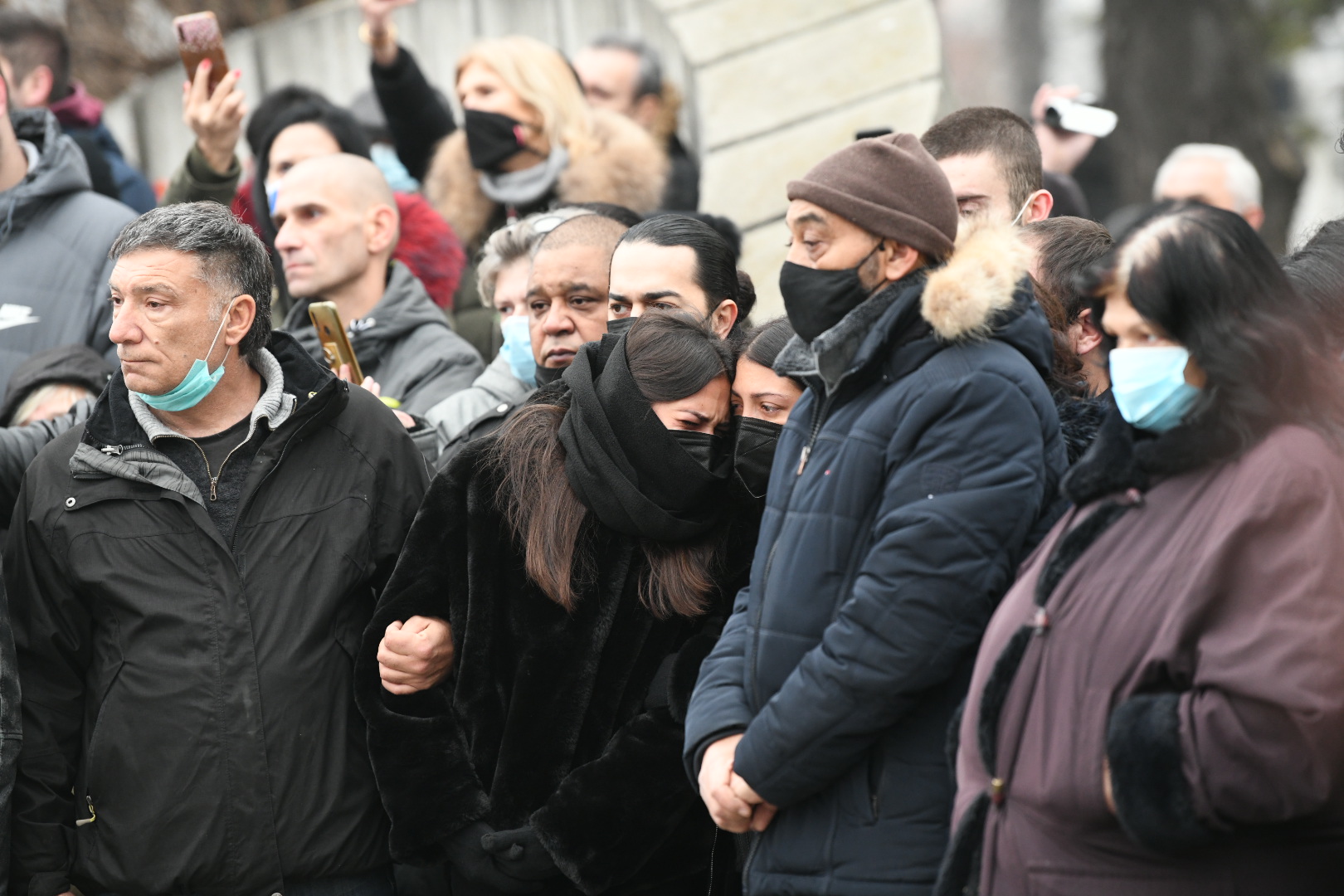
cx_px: 672
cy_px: 448
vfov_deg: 6.9
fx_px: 7466
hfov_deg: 10.3
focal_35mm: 200
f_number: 4
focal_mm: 200
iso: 2000
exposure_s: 1/125
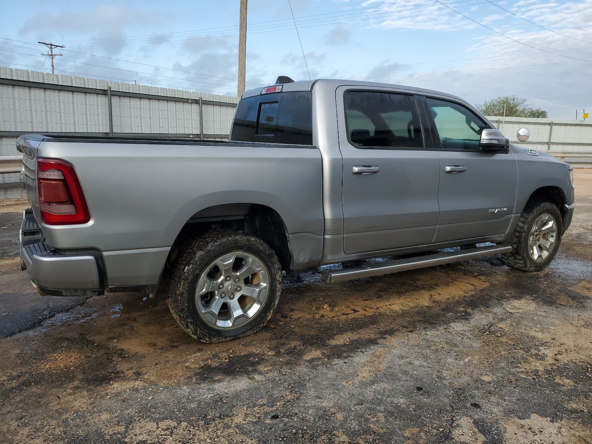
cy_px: 222
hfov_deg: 67.3
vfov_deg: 53.1
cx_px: 296
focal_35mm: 26
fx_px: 445
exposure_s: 1/1429
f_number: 1.5
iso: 50
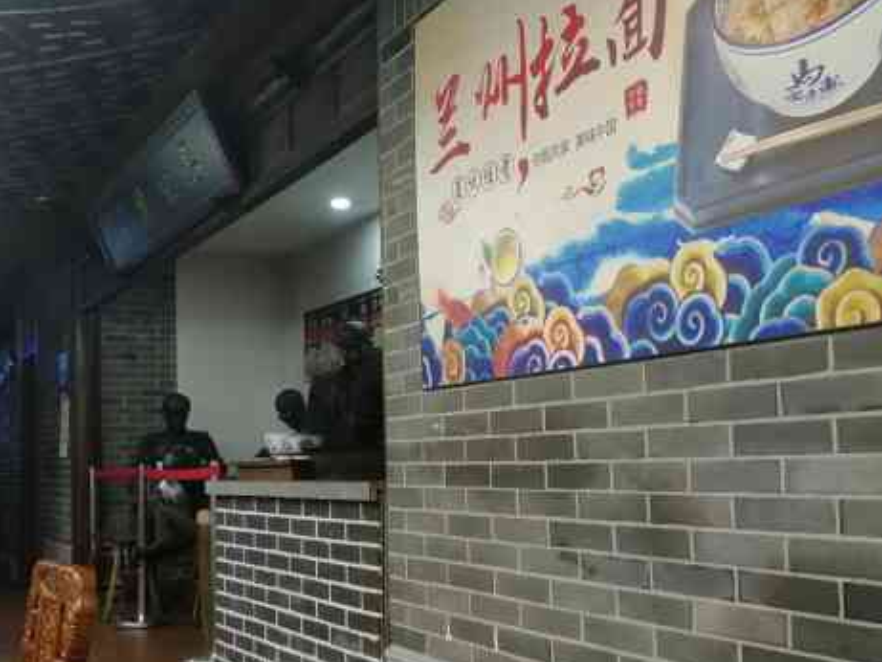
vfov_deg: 35.0
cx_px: 480
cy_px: 393
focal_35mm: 41
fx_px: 1045
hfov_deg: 45.7
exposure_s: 1/33.3
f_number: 2.2
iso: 320
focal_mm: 3.95
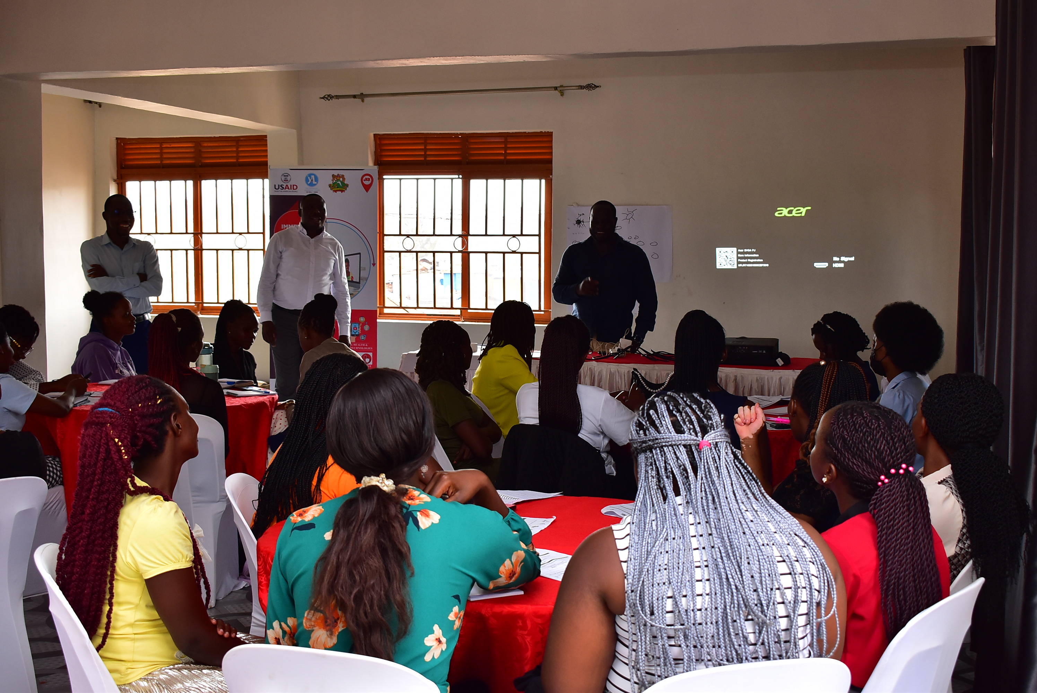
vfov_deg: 29.9
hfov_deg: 43.6
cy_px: 346
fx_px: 1297
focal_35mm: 45
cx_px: 518
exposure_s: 1/40
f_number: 5.6
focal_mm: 30
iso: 400
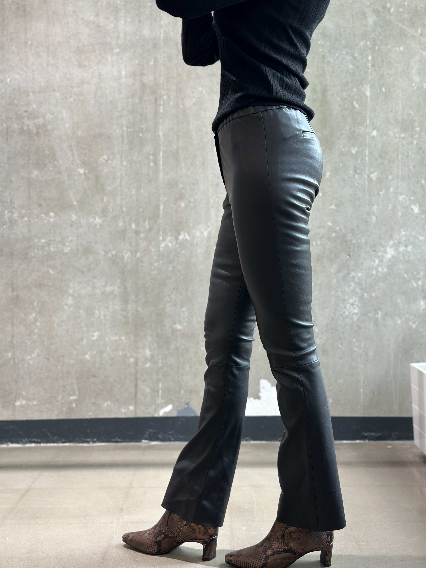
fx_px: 788
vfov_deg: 39.7
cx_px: 213
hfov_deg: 30.3
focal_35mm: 48
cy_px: 284
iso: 100
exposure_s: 1/50
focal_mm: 6.86
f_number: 1.78
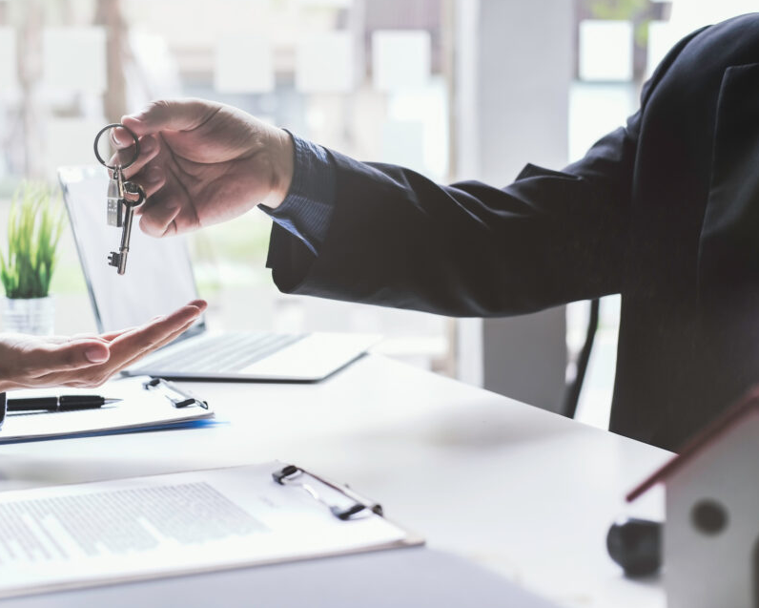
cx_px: 299
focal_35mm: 64
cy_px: 304
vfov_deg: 23.9
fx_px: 1438
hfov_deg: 29.5
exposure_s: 1/100
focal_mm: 35
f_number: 2.8
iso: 160
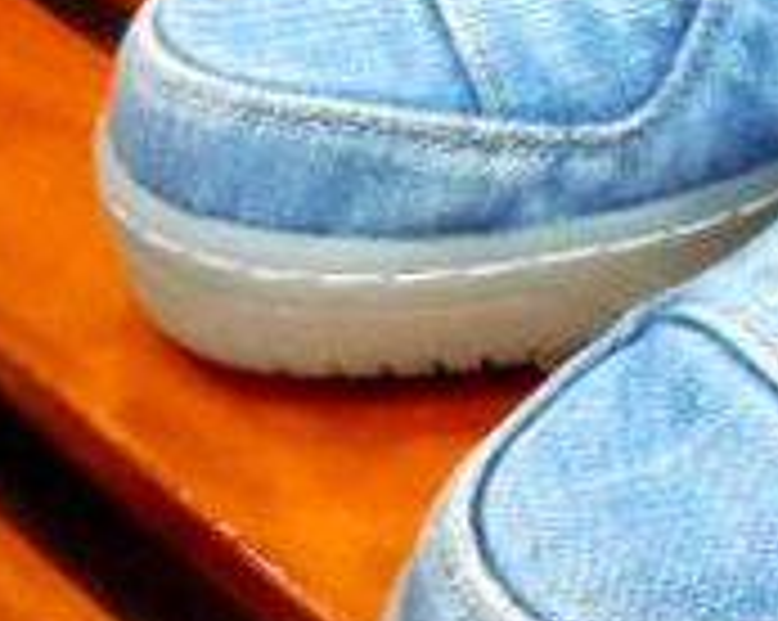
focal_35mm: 95
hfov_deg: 17.7
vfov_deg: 15.9
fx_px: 2185
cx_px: 1223
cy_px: 4
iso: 800
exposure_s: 1/50
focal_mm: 5
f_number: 3.7
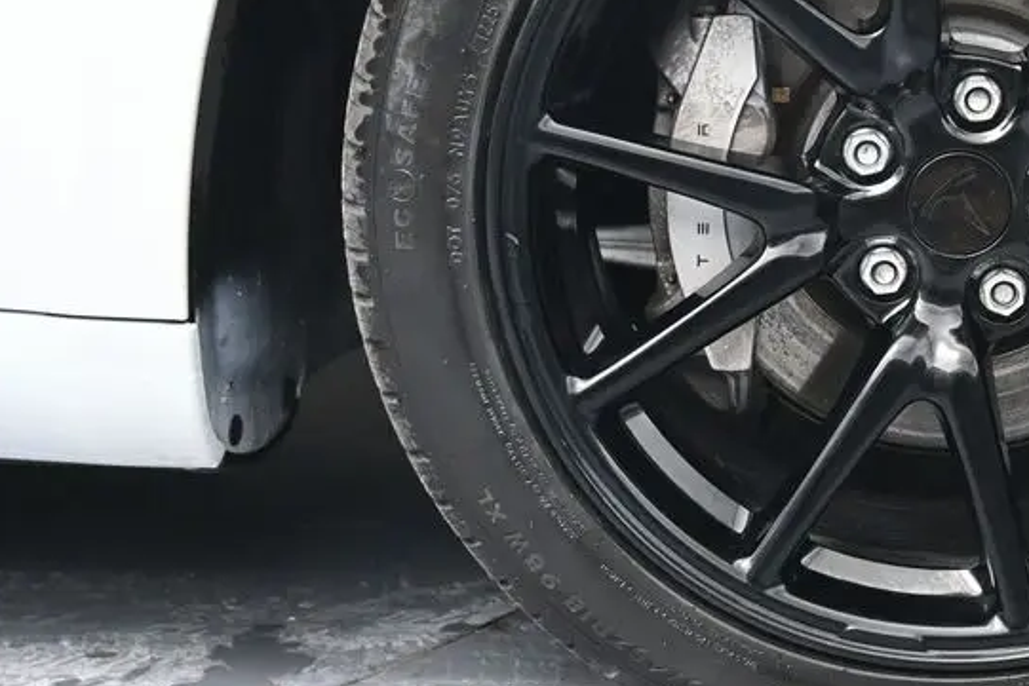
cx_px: 934
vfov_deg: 19.1
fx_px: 2028
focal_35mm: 71
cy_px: 189
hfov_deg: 27.4
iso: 1250
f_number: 4.2
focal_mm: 25
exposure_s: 1/125
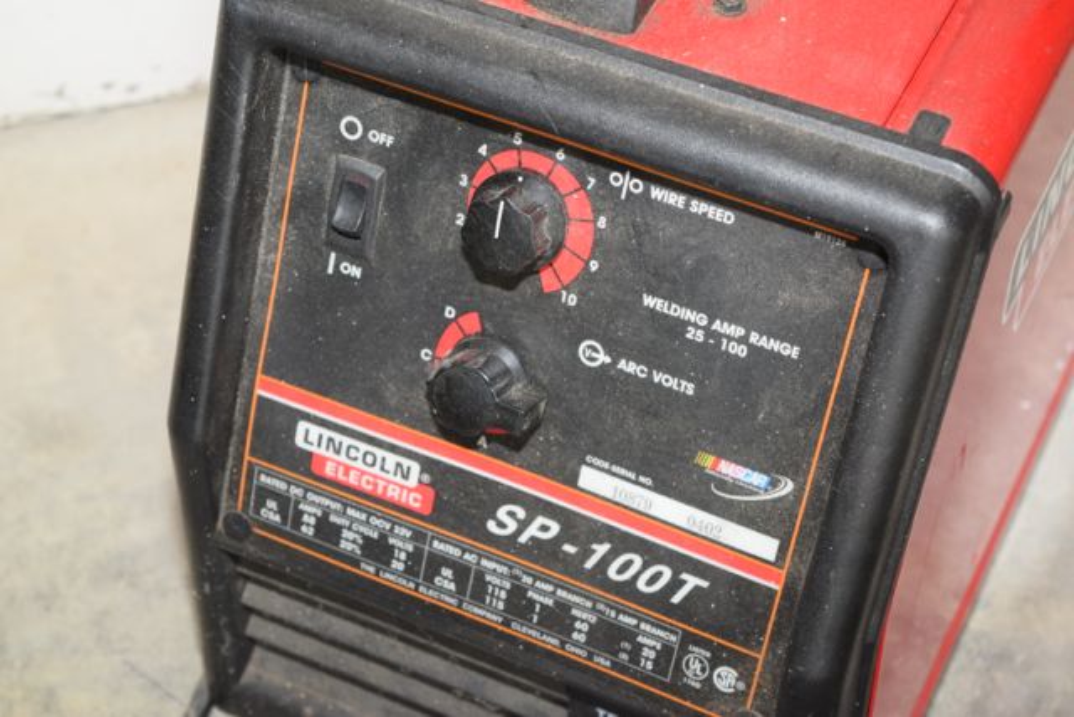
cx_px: 537
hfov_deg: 24.6
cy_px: 358
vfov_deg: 16.6
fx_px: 2462
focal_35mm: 82
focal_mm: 55
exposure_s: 1/60
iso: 1100
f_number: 5.6
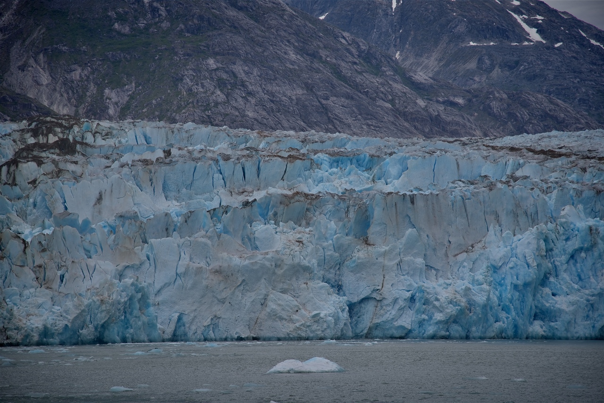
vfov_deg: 11.4
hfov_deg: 17.1
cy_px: 202
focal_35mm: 120
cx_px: 302
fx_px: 2014
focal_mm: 120
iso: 100
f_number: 5.6
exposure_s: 1/250
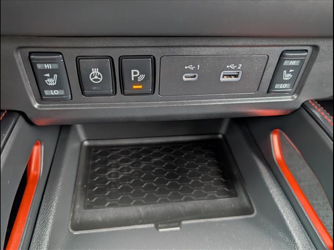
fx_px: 232
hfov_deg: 71.6
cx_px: 167
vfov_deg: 56.8
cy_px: 125
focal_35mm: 24
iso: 131
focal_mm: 6.9
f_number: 1.68
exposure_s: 1/84
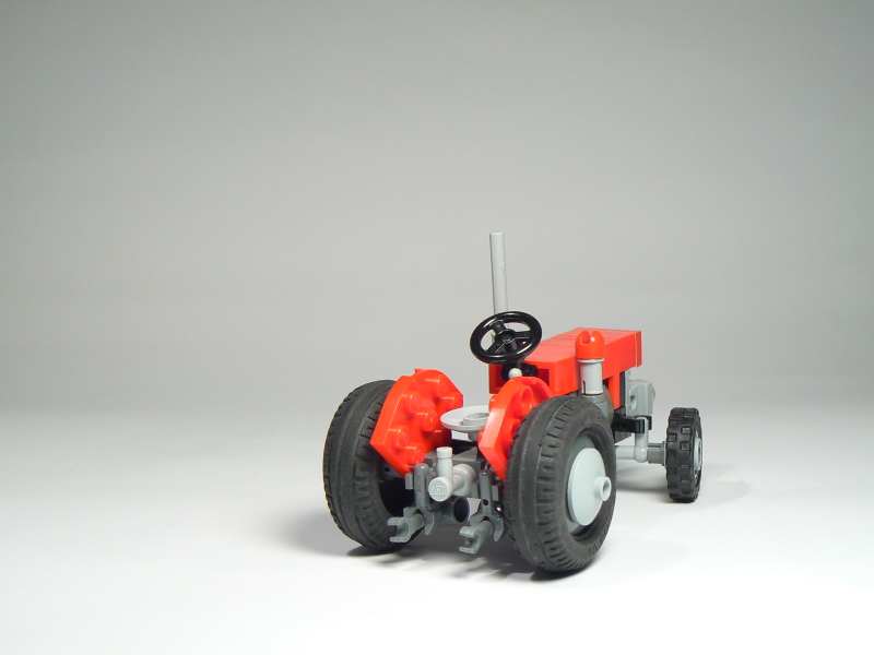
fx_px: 2348
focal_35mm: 93
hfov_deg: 21.1
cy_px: 328
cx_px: 437
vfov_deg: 15.9
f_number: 3.2
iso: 80
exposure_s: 1/15
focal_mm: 15.5
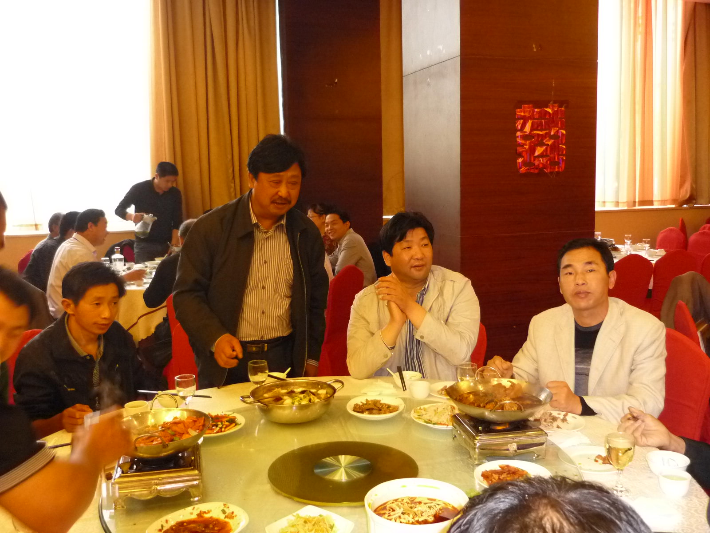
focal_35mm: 33
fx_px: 677
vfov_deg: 42.9
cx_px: 355
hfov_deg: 55.4
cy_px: 266
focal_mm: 5.5
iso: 500
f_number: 2.8
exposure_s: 1/30
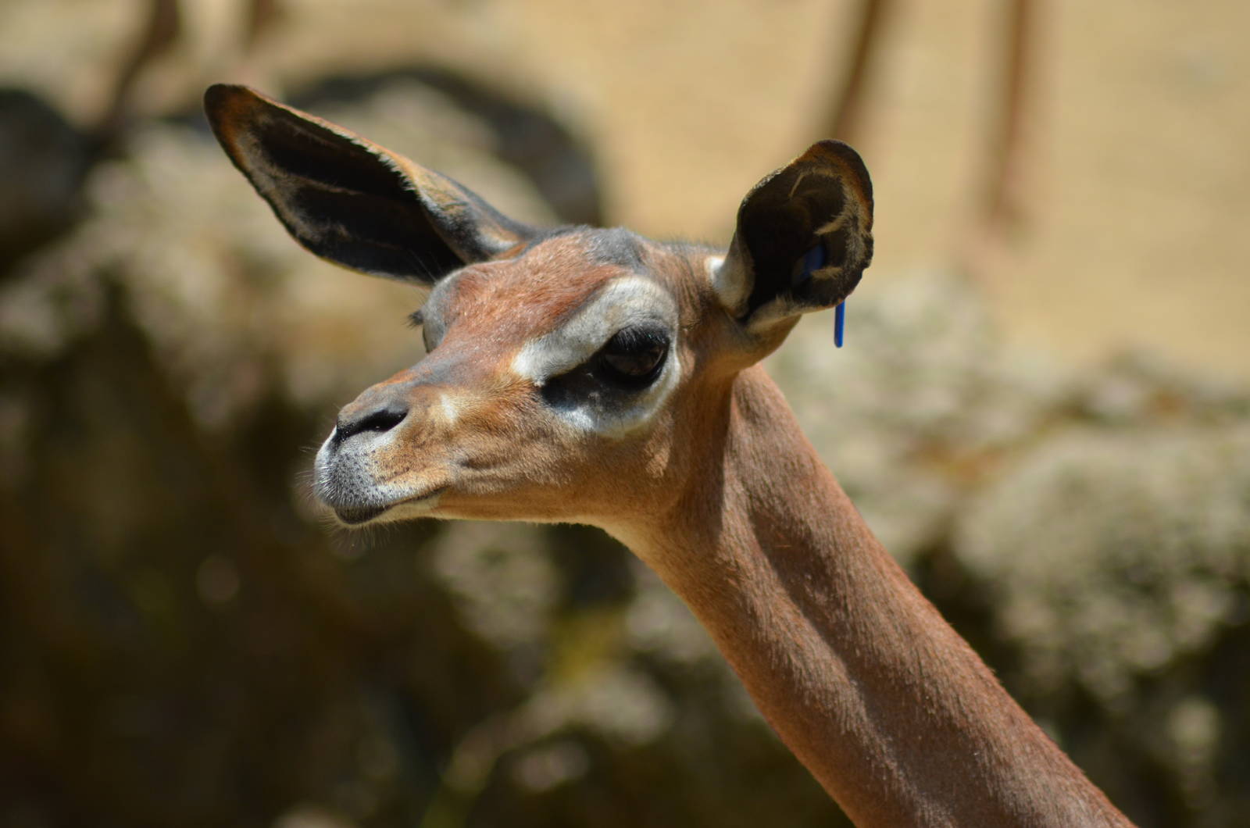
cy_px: 414
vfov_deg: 3.0
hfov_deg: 4.6
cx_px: 625
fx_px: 15594
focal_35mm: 450
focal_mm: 300
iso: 400
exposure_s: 1/1600
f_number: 5.6
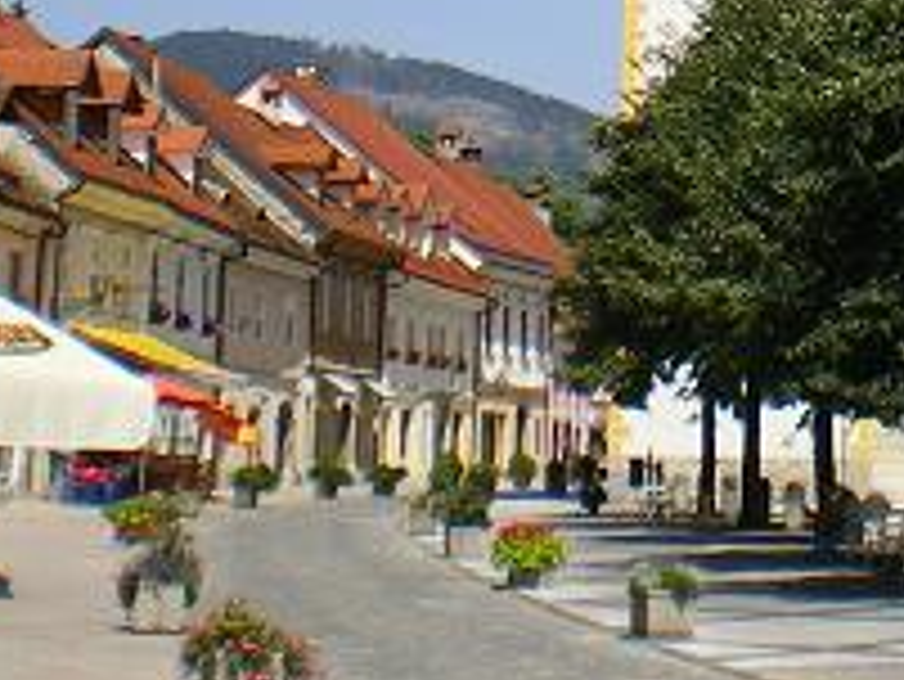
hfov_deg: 16.0
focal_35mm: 121
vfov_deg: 11.9
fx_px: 3162
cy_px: -230
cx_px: 877
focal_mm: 6.3
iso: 64
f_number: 4.6
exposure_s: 1/400
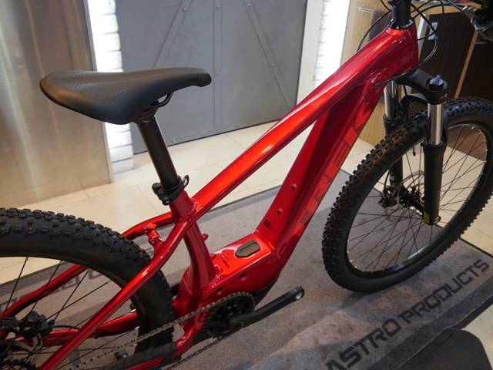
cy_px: 185
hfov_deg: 63.4
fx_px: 399
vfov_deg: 49.7
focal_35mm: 28
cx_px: 246
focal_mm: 14
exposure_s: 1/60
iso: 500
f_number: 3.5
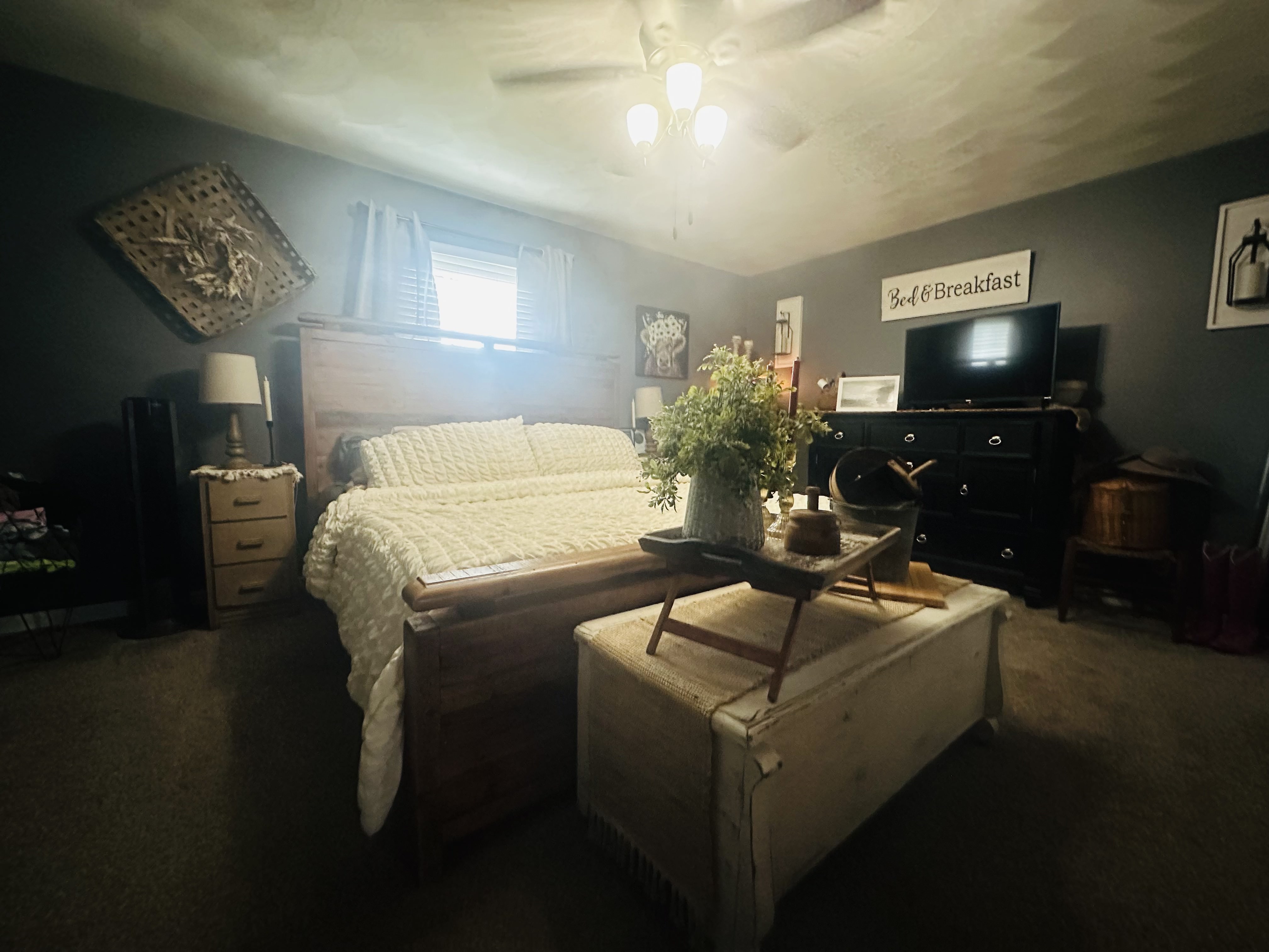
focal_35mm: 14
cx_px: 634
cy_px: 476
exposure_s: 1/60
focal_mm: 2.22
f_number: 2.2
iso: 1000
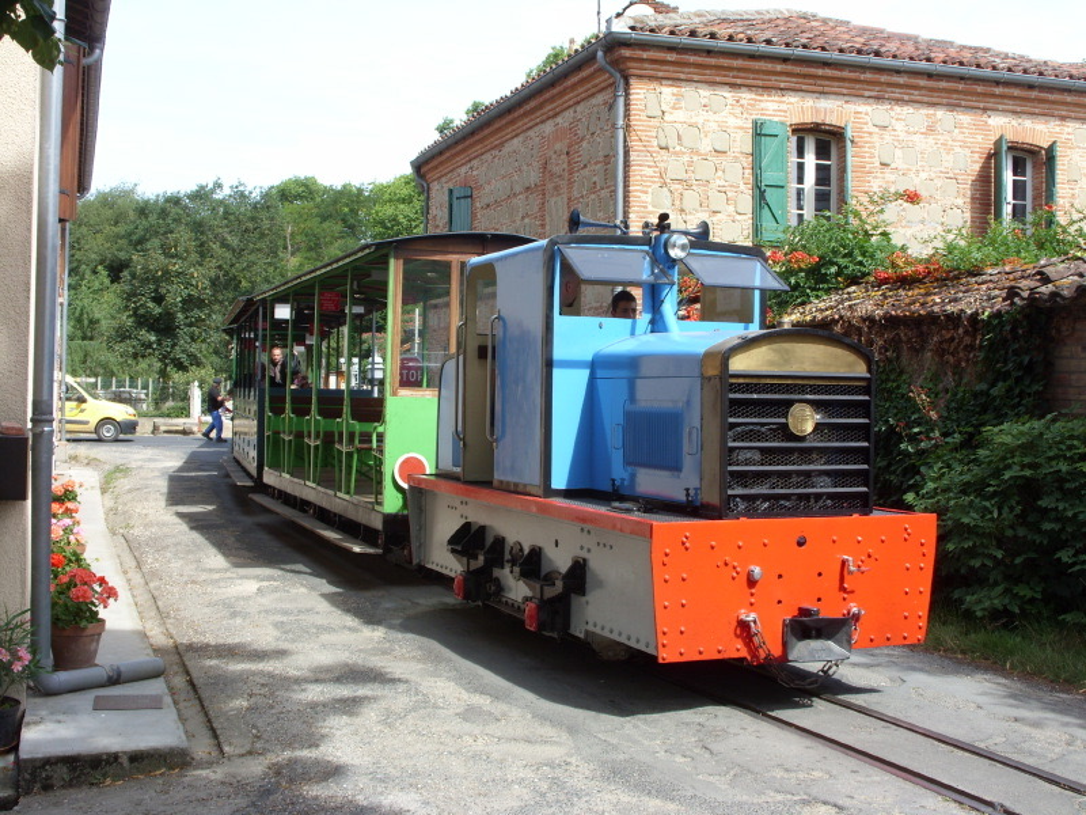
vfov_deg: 26.1
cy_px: 408
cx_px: 543
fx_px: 1757
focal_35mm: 56
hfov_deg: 34.3
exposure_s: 1/184
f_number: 5.3
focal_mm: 9.3
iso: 50
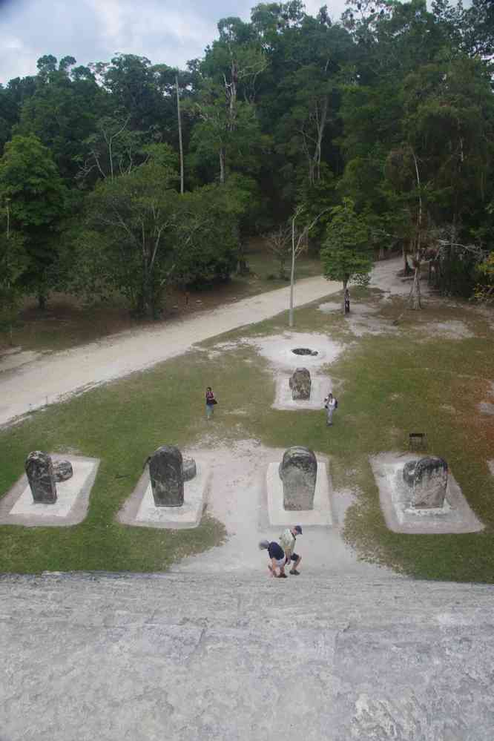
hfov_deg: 42.3
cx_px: 247
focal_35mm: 31
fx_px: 638
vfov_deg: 60.3
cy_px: 370
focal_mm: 20.6
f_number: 11
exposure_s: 1/50
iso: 200
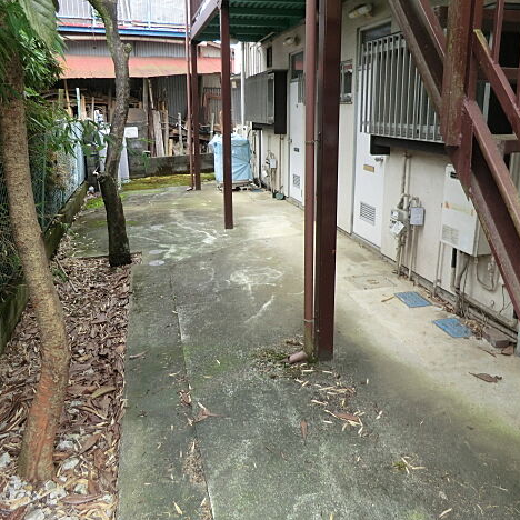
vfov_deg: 55.6
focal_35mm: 29
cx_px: 266
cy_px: 257
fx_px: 493
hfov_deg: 55.6
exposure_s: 1/60
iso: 80
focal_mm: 4.3
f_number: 3.2
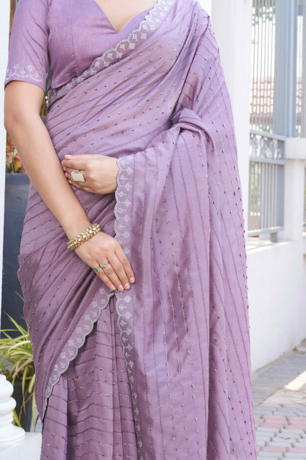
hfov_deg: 13.4
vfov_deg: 19.9
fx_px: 1301
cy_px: 137
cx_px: 119
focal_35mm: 102
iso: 250
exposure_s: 1/200
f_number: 5.6
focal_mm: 37
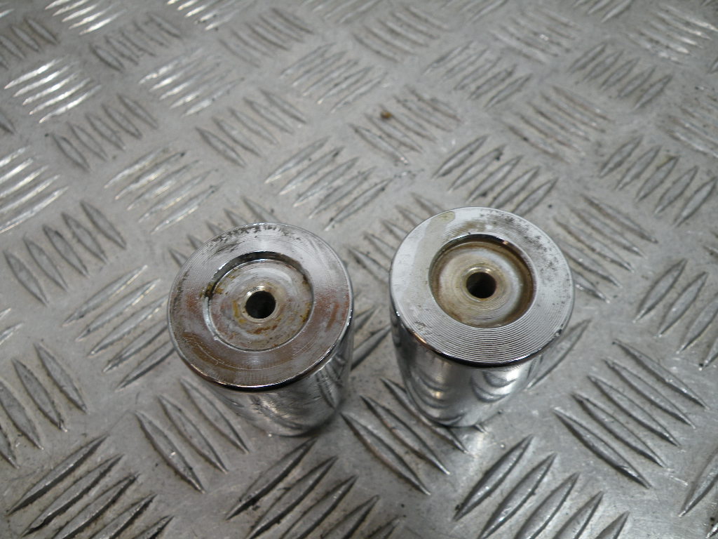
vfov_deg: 51.4
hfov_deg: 65.3
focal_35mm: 27
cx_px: 359
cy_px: 270
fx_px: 560
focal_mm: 4.7
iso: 64
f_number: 3.2
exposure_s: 1/80
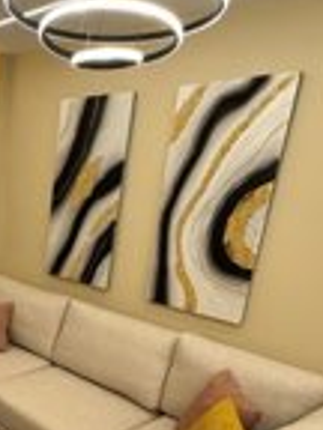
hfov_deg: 37.6
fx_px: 435
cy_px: 340
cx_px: 24
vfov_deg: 49.7
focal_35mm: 35
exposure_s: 1/100
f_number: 2.2
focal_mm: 2.22
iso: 200
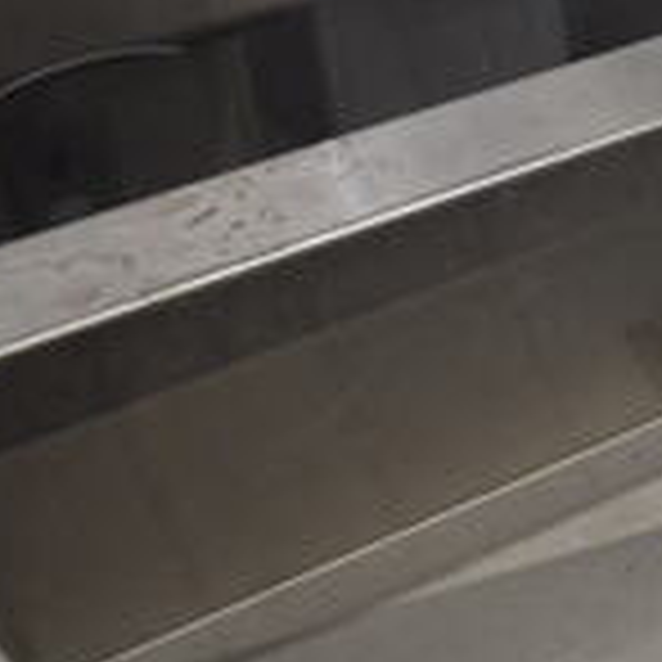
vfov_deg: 18.3
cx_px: 1243
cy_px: 302
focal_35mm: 95
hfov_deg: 15.4
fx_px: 2055
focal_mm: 18
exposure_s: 1/250
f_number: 3.5
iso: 800
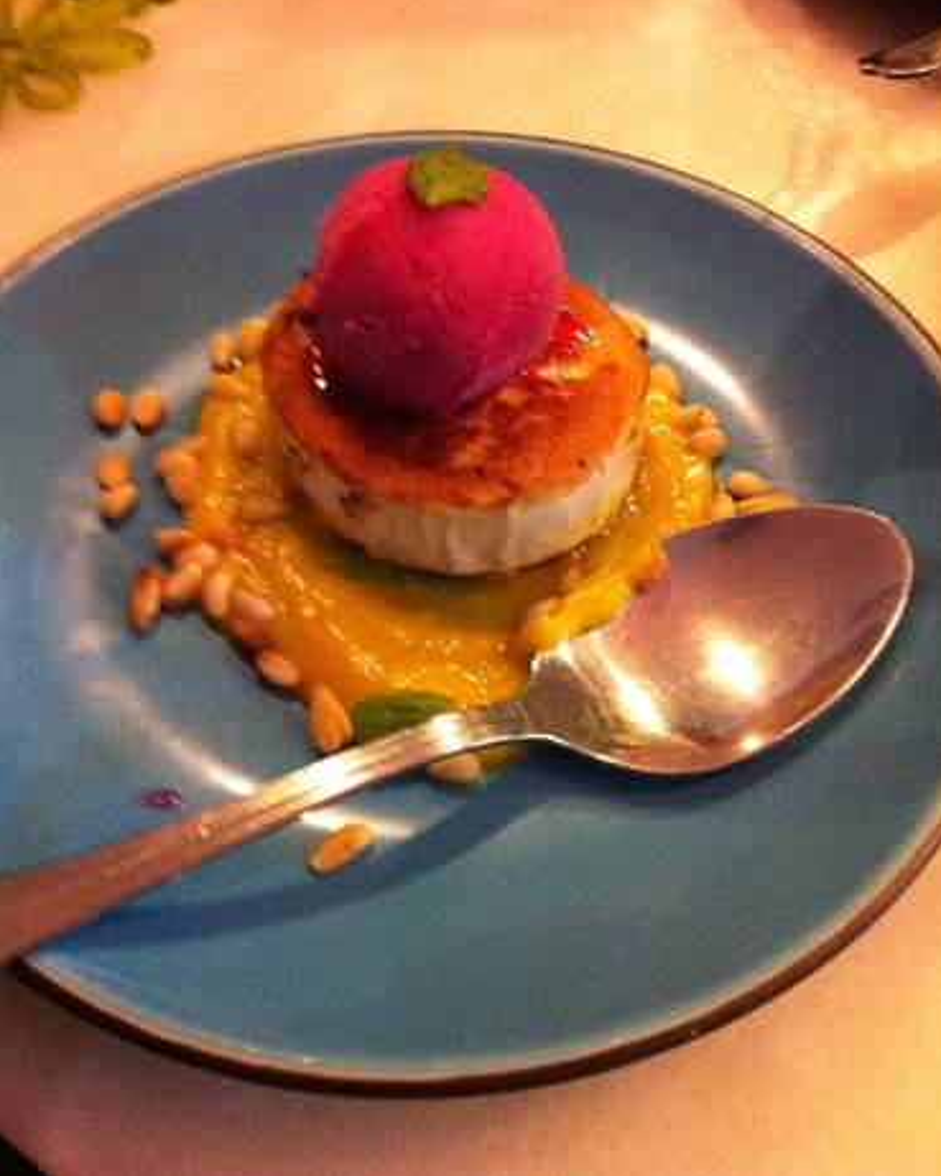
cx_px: 474
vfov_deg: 49.0
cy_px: 543
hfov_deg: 40.1
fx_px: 1288
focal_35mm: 37
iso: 640
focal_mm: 3.85
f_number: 2.8
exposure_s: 1/15
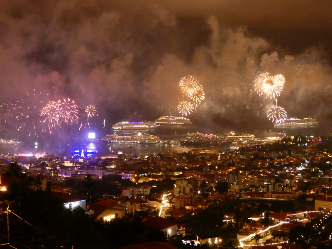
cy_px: 124
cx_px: 166
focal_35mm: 70
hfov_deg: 27.8
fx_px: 671
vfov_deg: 21.0
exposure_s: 1/6
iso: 1600
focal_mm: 12.5
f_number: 4.3
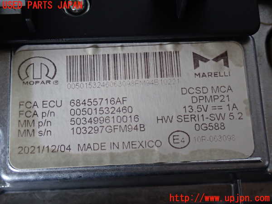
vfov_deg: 25.2
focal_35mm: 58
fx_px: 456
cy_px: 102
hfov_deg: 33.2
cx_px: 136
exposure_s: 1/60
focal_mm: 10.35
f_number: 3.5
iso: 500
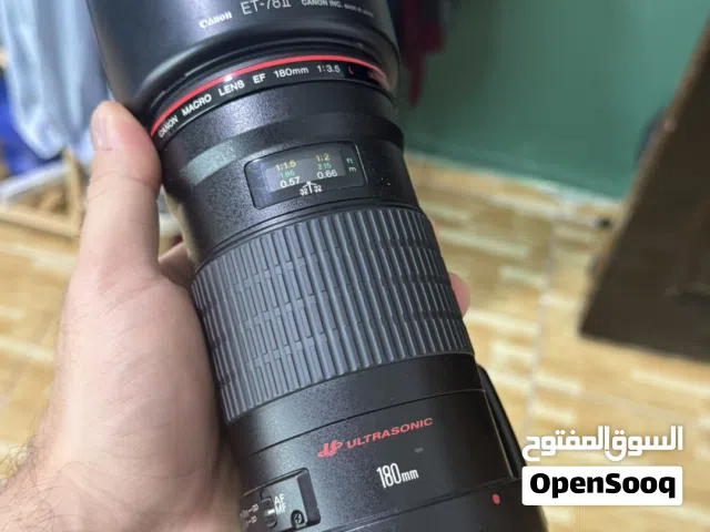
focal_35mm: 24
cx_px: 355
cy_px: 266
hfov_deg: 71.6
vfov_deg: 56.8
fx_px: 492
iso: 500
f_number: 1.78
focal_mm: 6.76
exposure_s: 1/50
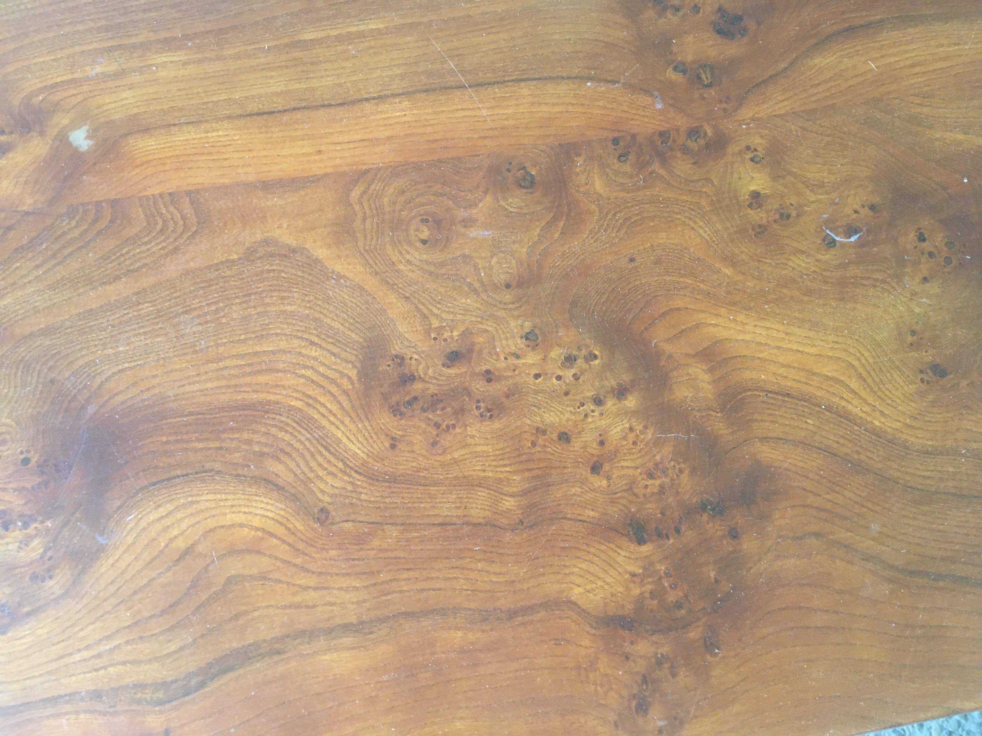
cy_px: 368
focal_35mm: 29
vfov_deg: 48.2
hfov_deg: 61.7
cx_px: 491
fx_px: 823
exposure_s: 1/33
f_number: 2.2
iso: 200
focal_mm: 4.15
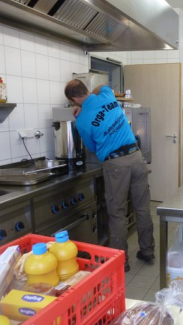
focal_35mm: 37
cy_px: 161
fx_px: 319
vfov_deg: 54.0
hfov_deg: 29.3
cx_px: 194
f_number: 3.3
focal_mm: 4.1
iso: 200
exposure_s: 1/30
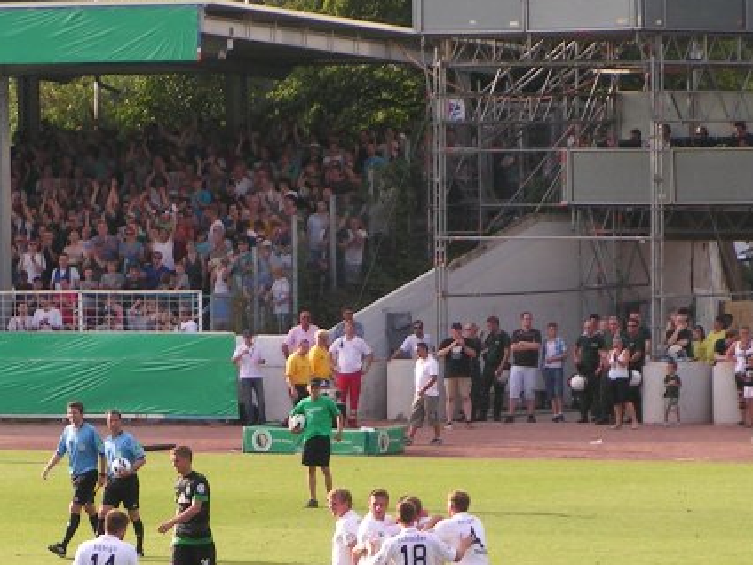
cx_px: 311
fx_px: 5873
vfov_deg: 5.5
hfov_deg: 7.3
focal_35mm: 270
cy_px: 435
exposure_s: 1/250
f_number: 4.5
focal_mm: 21.9
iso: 50
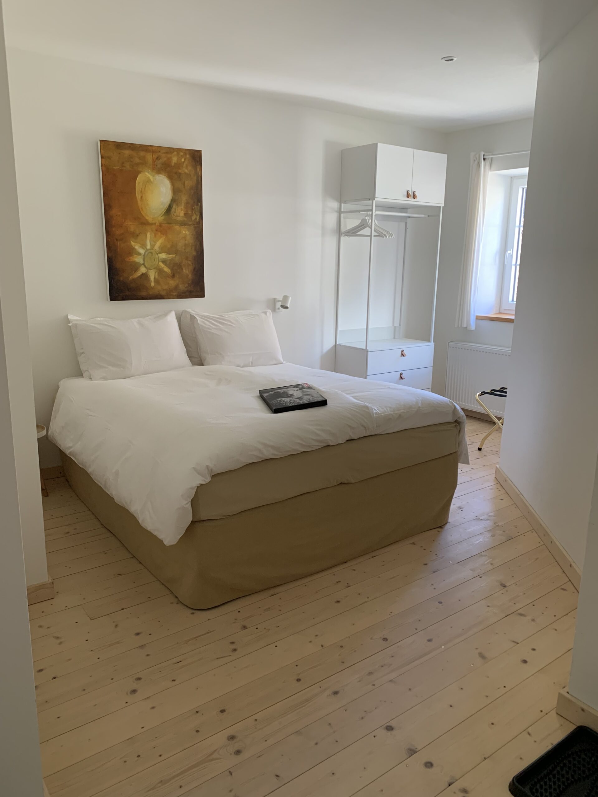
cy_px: 398
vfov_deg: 67.3
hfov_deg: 53.1
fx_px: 599
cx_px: 299
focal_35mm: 26
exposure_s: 1/60
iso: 125
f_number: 1.8
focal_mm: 4.25
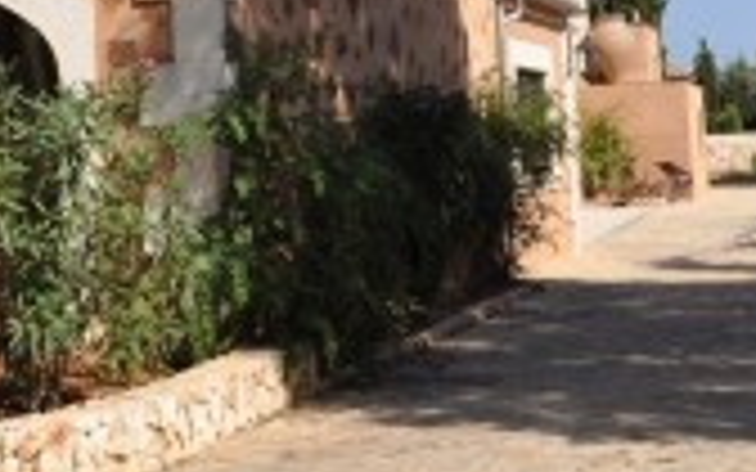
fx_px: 1731
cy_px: -196
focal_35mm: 84
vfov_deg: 14.7
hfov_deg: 24.6
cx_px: 324
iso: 200
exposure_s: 1/500
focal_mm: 18
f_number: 8
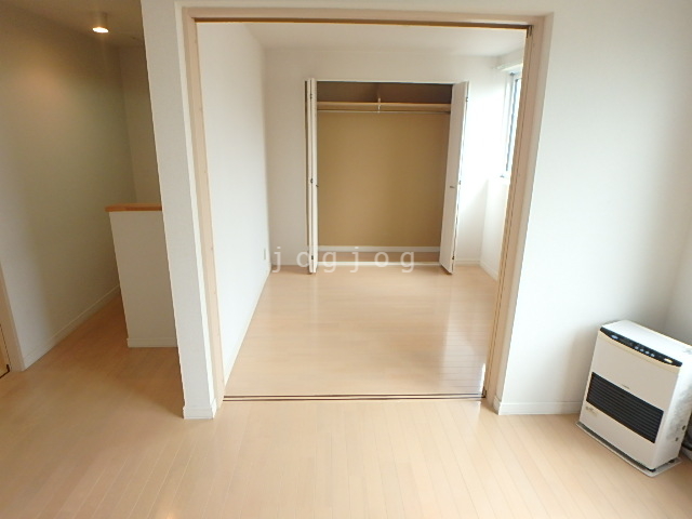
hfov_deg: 79.0
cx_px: 346
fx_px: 420
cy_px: 260
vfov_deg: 63.4
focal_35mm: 21
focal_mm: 3.7
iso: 200
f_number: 3.5
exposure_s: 1/60
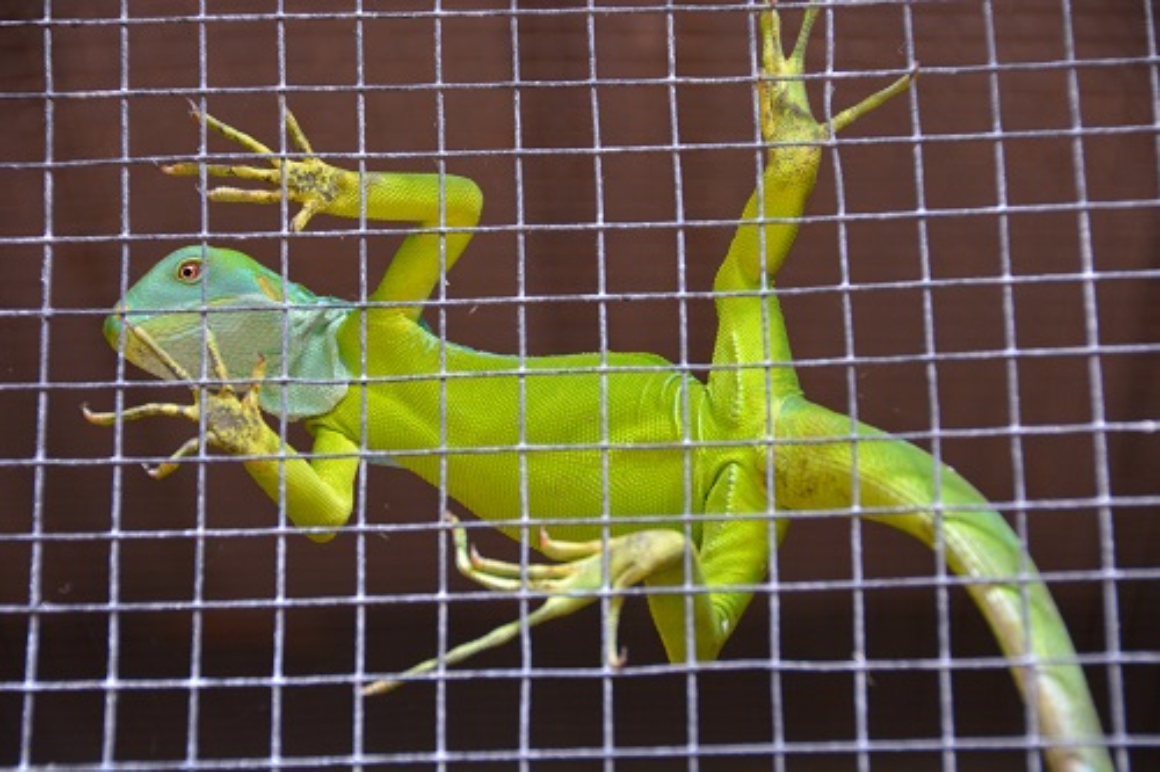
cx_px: 580
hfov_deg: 13.0
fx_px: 5073
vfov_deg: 8.7
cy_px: 386
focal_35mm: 158
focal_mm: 105
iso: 800
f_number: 5.3
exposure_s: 1/40
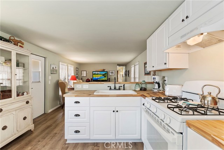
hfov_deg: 100.4
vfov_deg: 77.4
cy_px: 75
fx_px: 93
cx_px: 112
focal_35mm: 15
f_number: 8
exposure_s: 1/30
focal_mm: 10
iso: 400
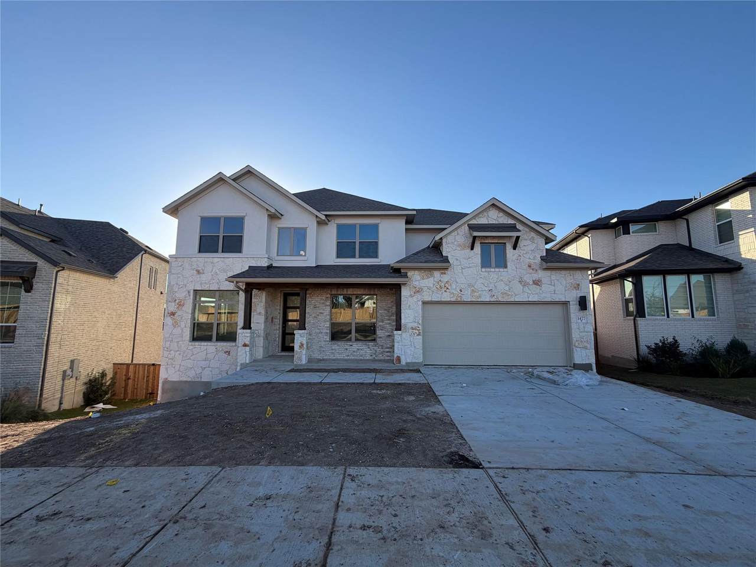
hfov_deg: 102.1
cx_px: 378
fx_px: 306
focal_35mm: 14
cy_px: 284
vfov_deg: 85.7
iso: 32
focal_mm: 2.22
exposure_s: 1/770
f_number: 2.2
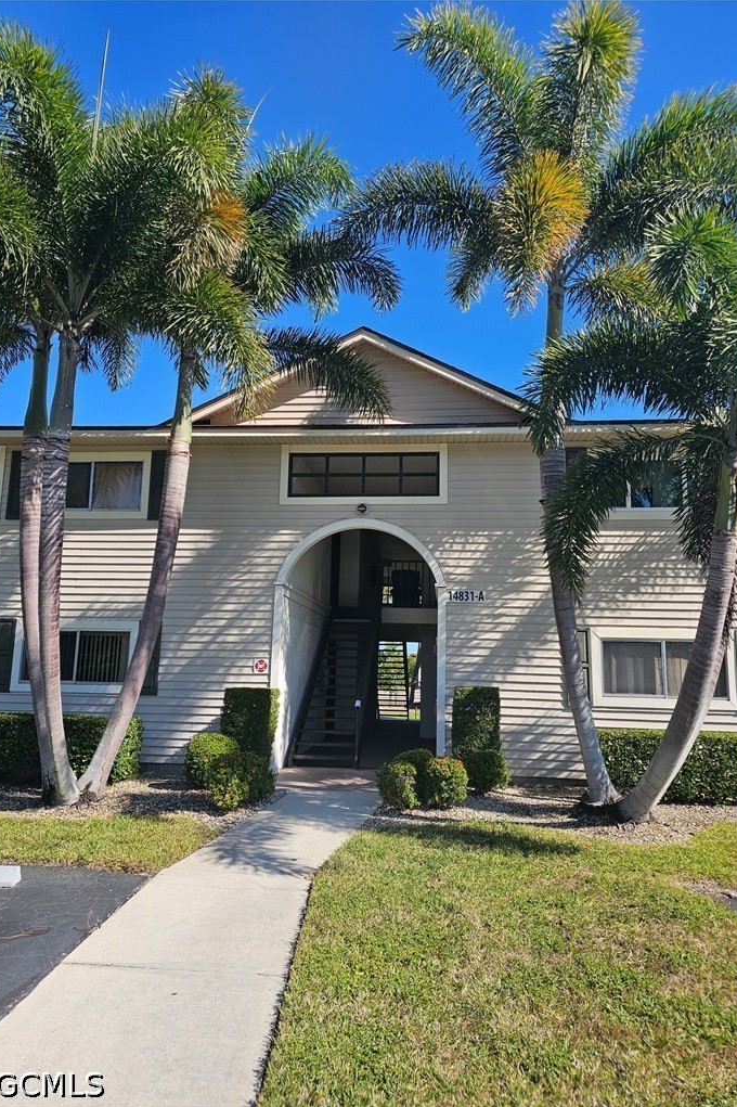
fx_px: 737
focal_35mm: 24
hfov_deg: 53.1
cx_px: 384
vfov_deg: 73.8
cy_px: 554
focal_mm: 6.3
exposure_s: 1/643
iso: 10
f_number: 1.7
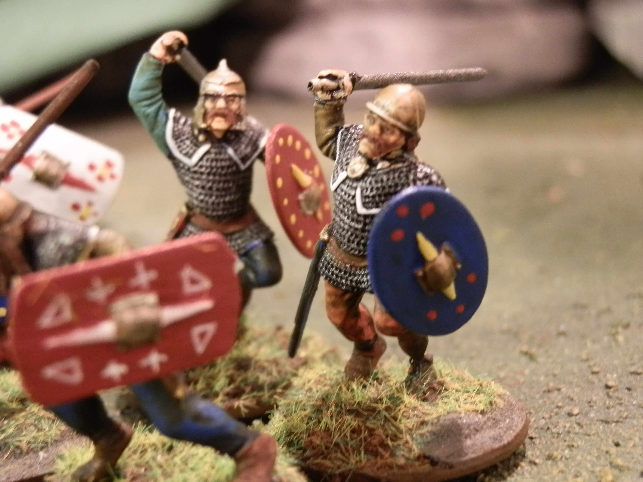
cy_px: 241
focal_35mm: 61
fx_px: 1133
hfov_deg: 31.7
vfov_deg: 24.0
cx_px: 322
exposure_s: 1/8
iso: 400
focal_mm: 10.99
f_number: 3.7
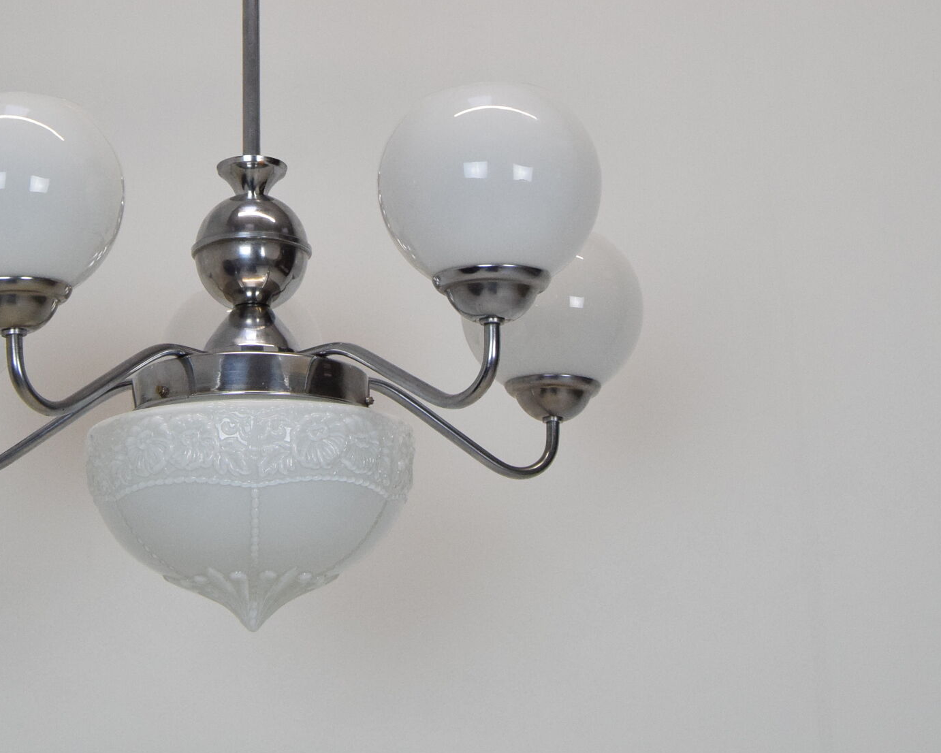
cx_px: 251
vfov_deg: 24.4
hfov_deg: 30.5
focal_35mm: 61
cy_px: 97
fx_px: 1699
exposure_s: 1/250
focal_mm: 20
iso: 1600
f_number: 8
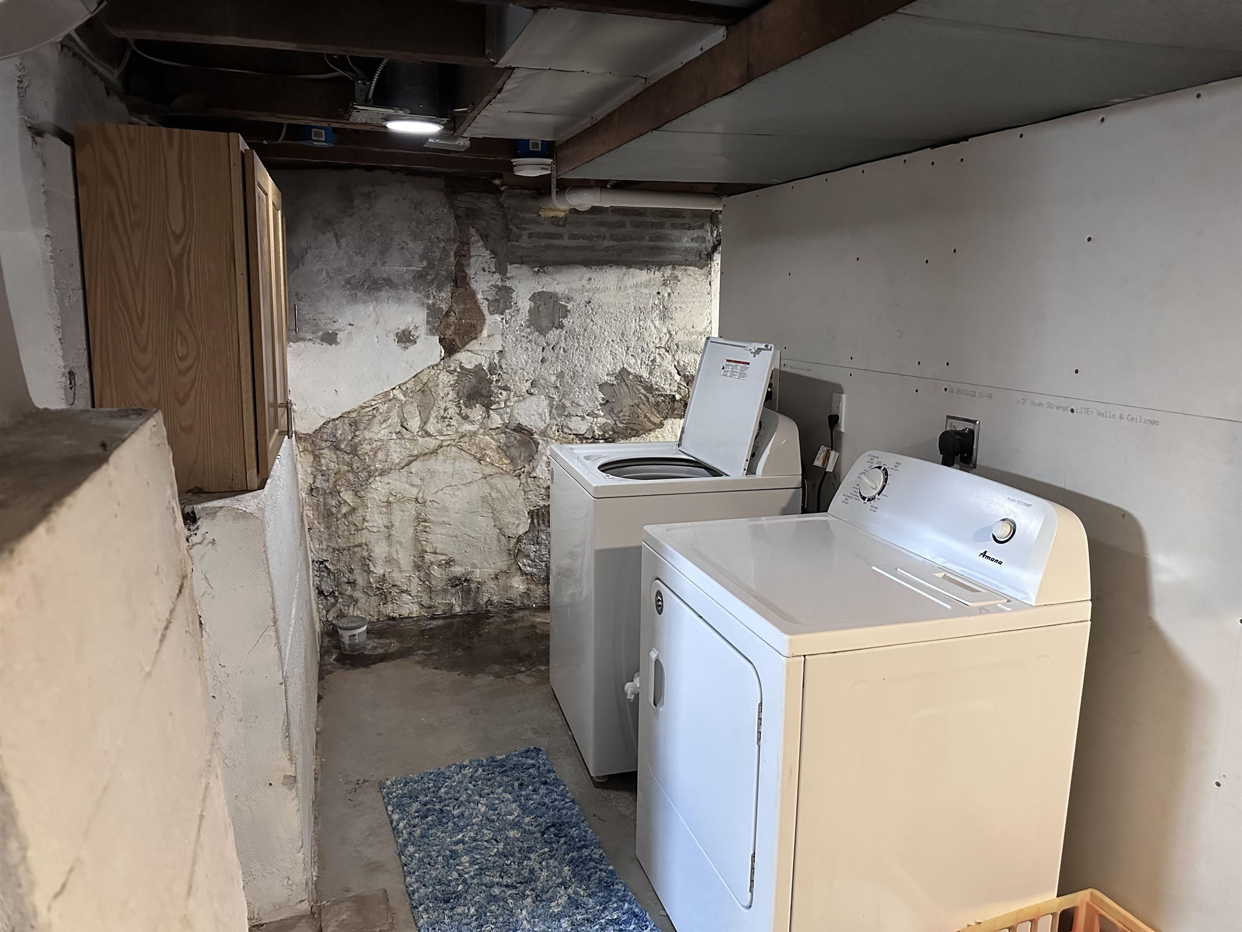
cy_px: 466
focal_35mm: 24
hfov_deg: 71.6
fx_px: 861
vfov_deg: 56.8
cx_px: 621
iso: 1000
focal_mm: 6.86
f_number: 1.78
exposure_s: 1/60
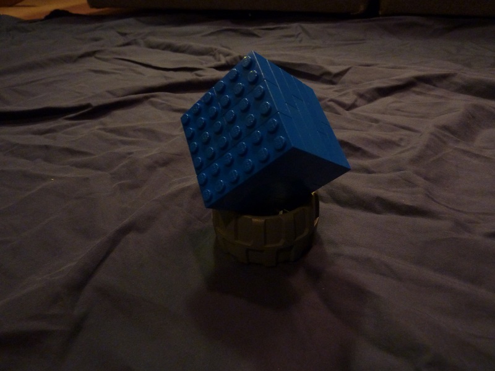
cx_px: 248
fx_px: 357
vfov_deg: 54.9
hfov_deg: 69.4
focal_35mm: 25
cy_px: 186
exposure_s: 1/30
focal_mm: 4.1
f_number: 3.3
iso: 400
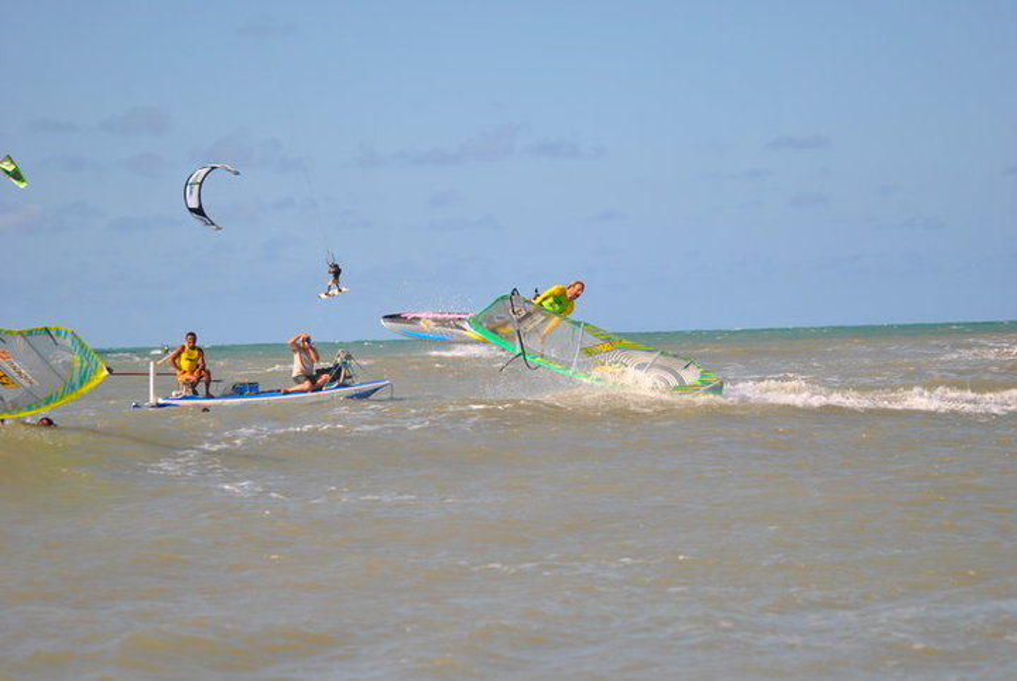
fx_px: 3479
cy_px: 340
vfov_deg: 11.2
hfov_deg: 16.6
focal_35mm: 123
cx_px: 508
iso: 100
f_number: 4
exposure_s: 1/1000
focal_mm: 82
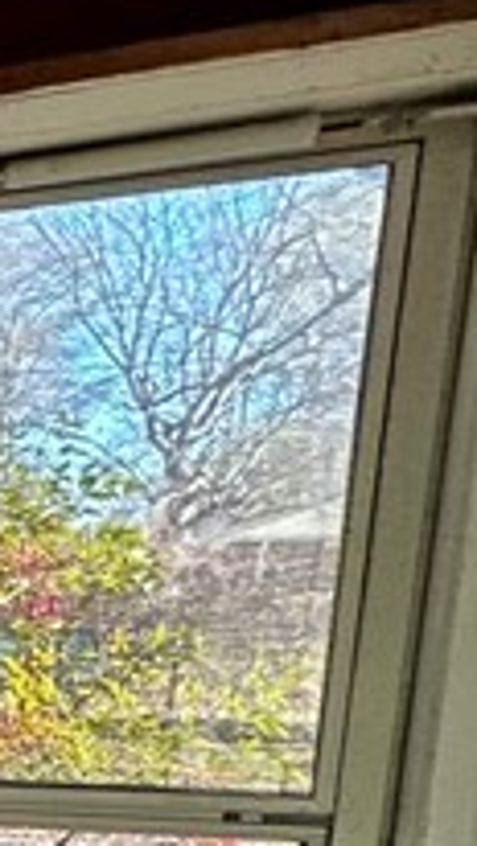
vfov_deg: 26.3
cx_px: -1390
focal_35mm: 76
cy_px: 858
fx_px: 1708
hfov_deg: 8.4
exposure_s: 1/99
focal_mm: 2.22
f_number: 2.2
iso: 64
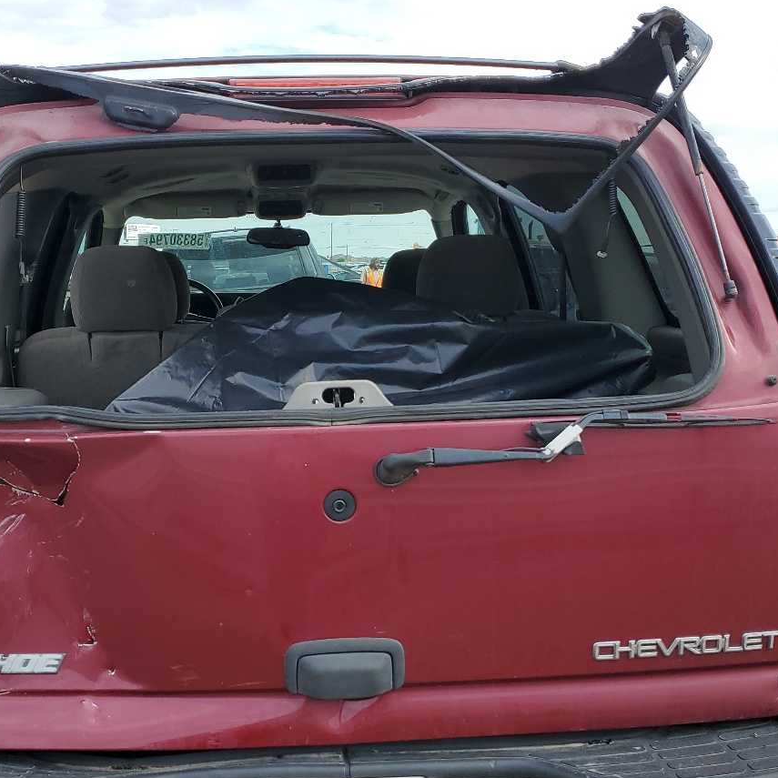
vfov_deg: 38.9
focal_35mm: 43
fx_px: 1093
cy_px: 484
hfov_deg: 39.1
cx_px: 339
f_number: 1.5
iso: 50
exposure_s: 1/1000
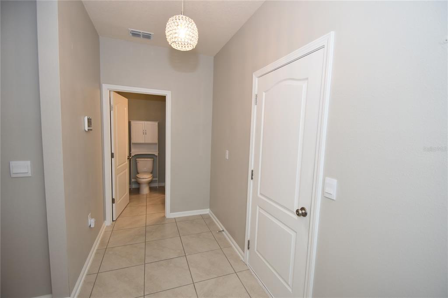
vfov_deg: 77.3
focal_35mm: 15
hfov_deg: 100.4
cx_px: 224
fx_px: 187
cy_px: 149
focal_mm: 10
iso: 250
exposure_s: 1/60
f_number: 4
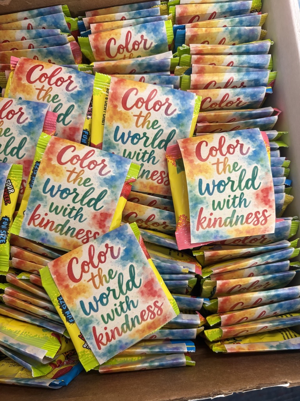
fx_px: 300
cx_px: 150
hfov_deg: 53.1
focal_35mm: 26
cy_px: 200
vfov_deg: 67.3
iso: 125
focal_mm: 5.96
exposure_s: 1/79
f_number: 1.6
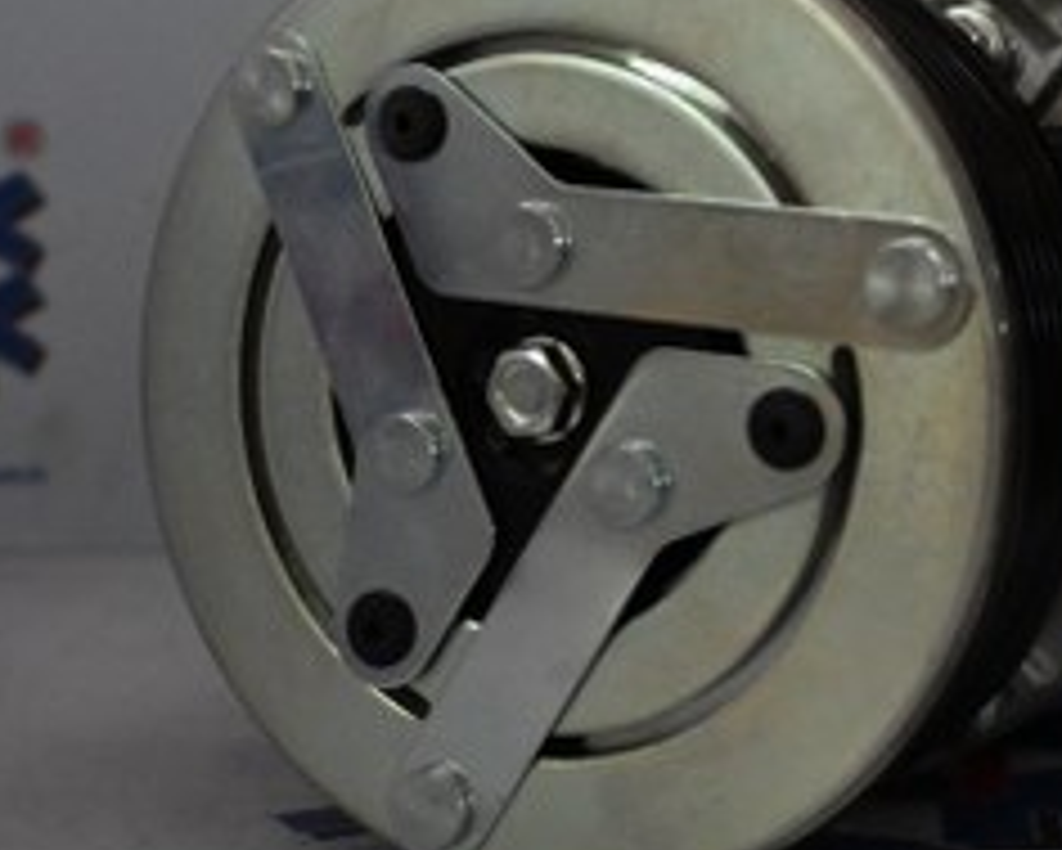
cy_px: 90
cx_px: 824
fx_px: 2584
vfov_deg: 18.4
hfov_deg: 22.9
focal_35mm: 82
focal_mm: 23
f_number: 4.2
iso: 3200
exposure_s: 1/100
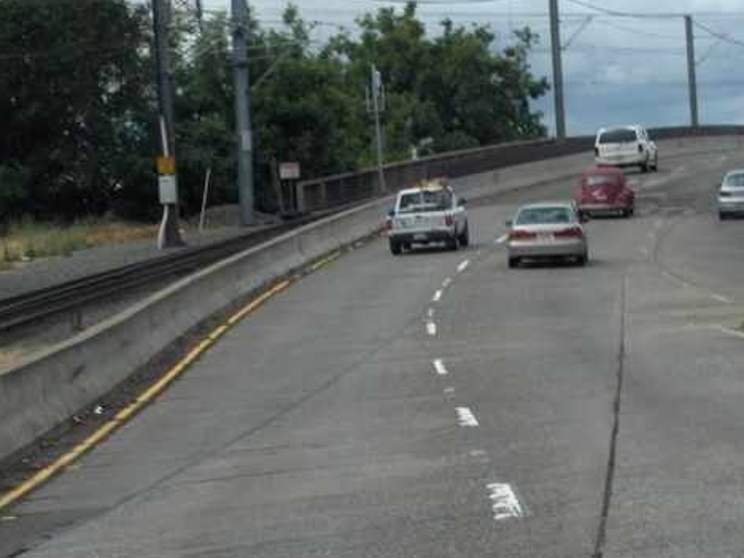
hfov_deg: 9.9
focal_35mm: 200
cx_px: 353
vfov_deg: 7.4
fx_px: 4299
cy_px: 421
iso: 100
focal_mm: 24
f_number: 8.4
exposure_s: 1/293
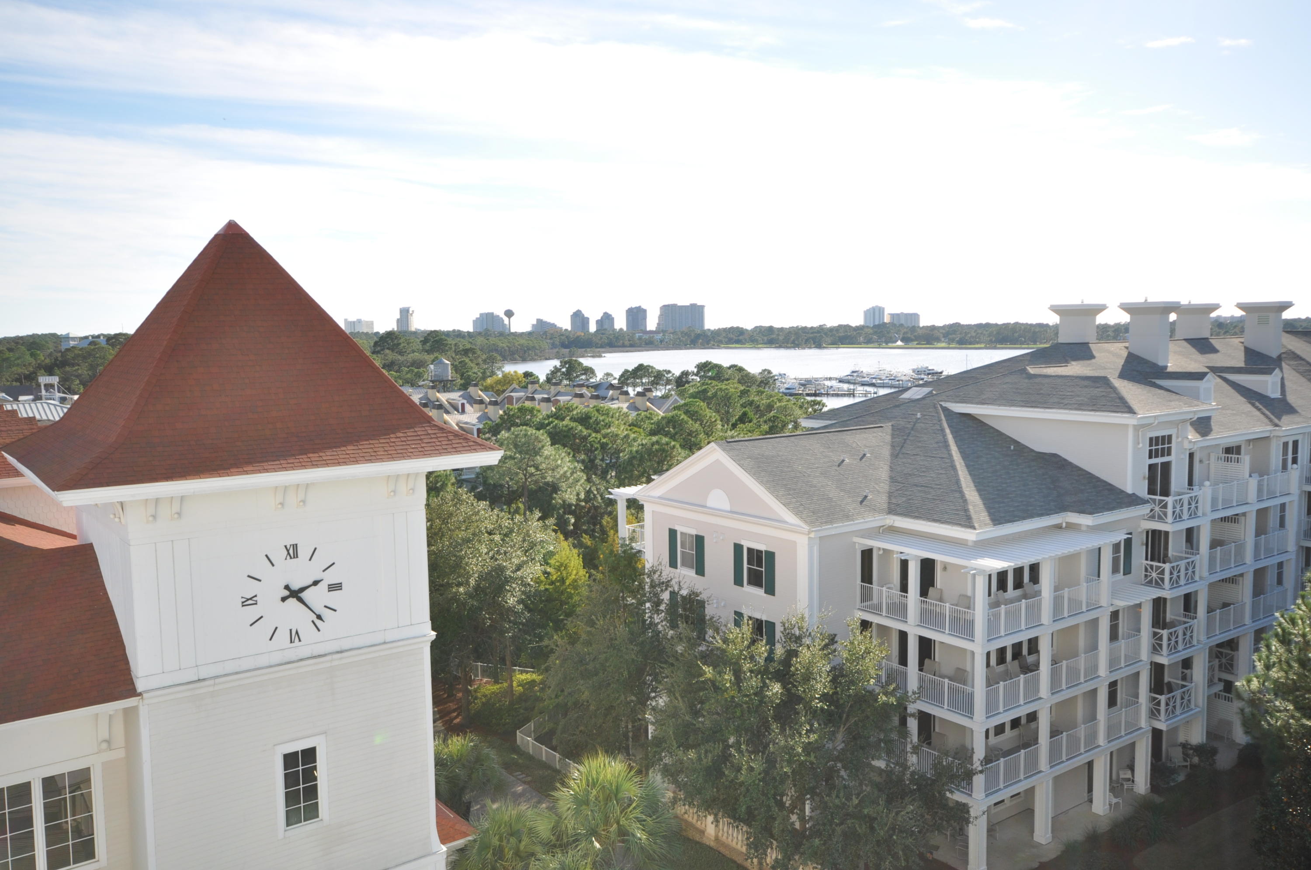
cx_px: 656
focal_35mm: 30
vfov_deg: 43.5
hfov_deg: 62.0
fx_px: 1091
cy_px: 435
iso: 200
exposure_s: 1/200
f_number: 10
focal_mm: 20
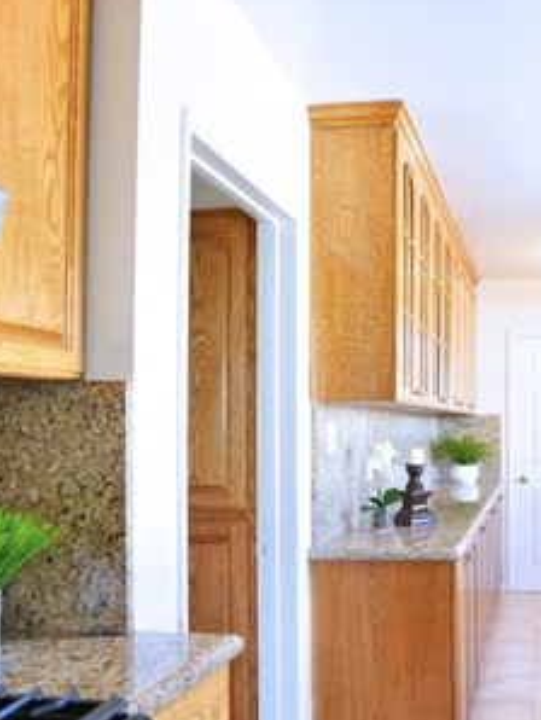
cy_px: 423
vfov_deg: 55.0
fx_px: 687
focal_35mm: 33
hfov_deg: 39.9
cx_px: 485
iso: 320
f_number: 2.8
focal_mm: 16
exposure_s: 1/30
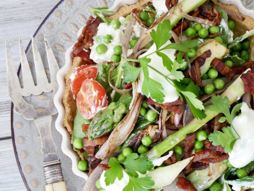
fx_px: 602
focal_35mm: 82
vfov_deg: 18.0
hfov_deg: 23.6
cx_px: 185
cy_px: 102
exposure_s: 1/60
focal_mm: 27
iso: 1250
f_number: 5.6
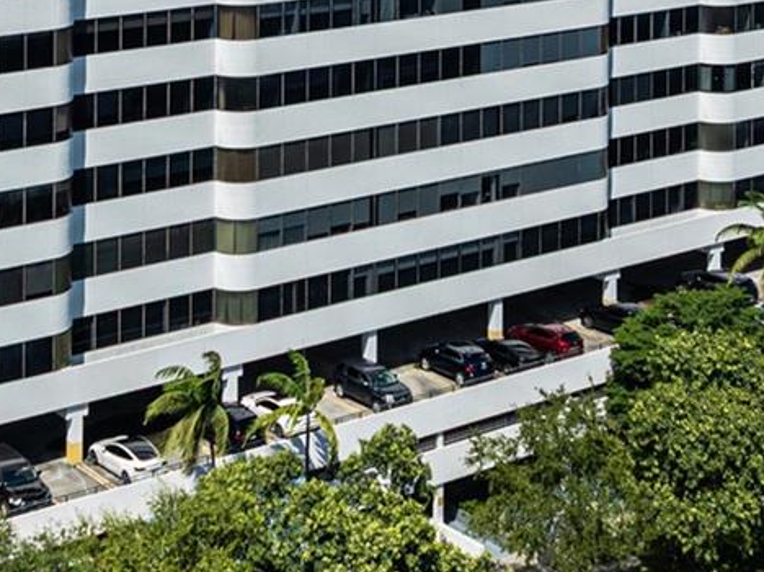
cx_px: 374
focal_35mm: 82
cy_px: 20
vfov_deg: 17.6
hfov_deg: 23.9
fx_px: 1808
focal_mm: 12.29
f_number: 2.8
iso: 100
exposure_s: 1/2000
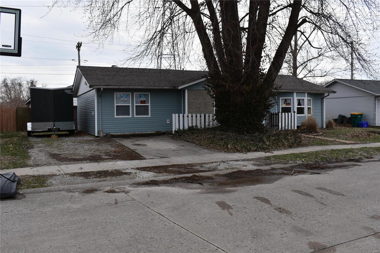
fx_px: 348
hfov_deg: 57.2
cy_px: 126
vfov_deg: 40.0
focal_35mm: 33
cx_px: 190
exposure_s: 1/500
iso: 280
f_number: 8
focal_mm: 22
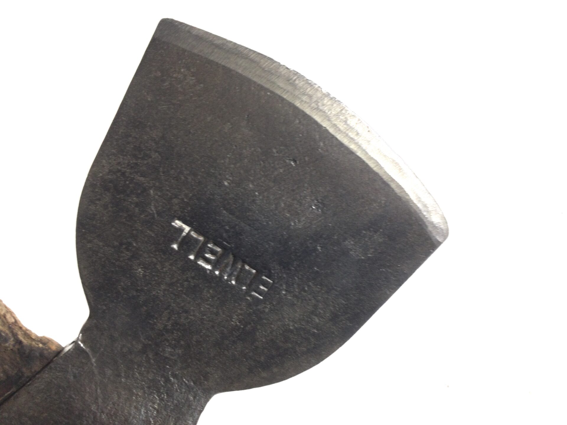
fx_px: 508
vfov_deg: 45.4
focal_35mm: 31
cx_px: 284
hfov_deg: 58.4
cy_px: 212
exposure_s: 1/33
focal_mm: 3.3
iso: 32
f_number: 2.4
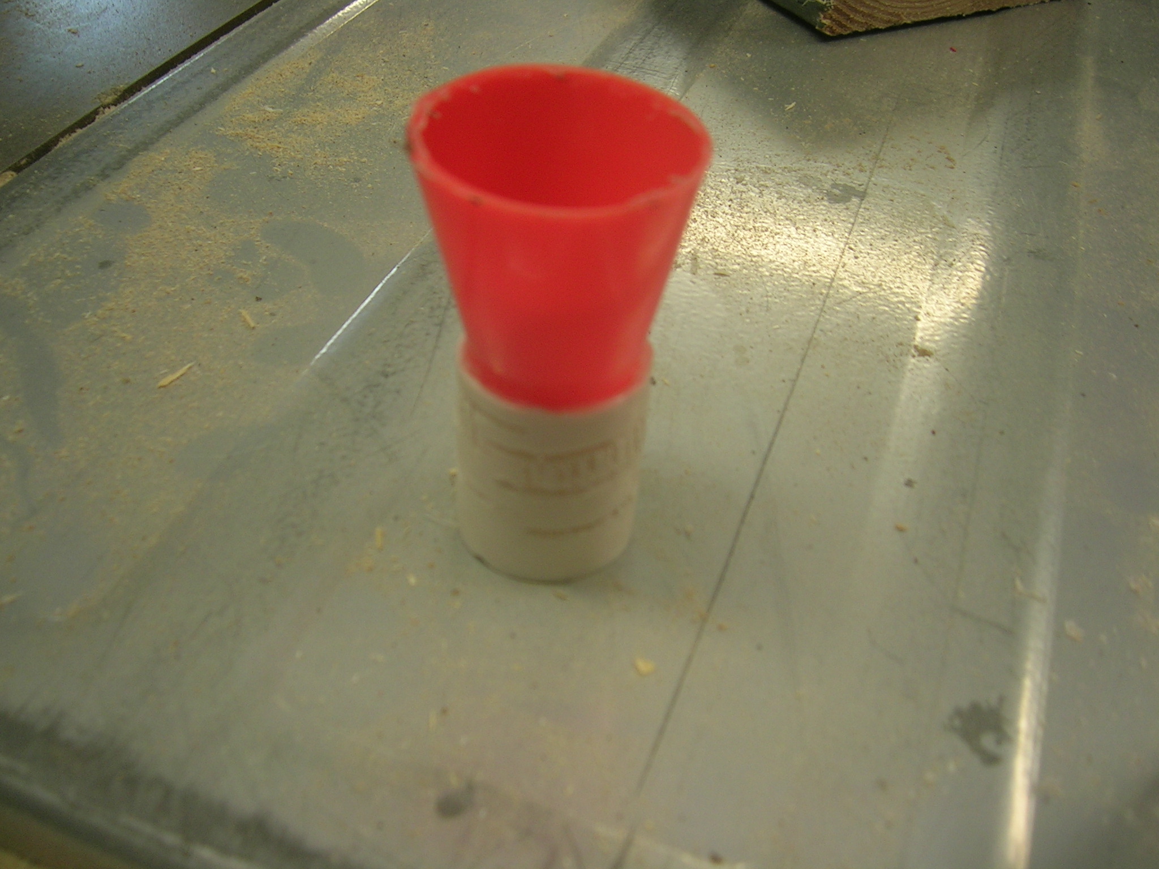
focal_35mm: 35
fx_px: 1172
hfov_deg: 52.6
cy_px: 434
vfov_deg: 40.7
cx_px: 580
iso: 50
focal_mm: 5.4
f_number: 2.8
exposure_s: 1/30
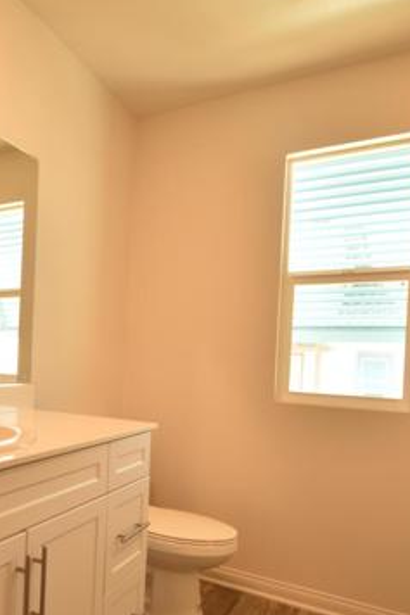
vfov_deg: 66.7
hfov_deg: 45.3
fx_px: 462
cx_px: 77
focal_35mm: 27
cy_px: 371
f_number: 4.5
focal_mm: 10
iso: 100
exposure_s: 1/15
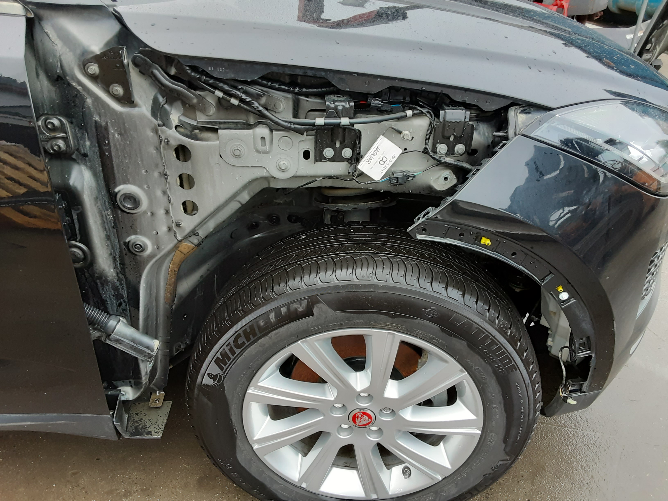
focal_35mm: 27
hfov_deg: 65.3
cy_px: 250
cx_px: 334
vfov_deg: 51.4
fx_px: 521
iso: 125
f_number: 1.9
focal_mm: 2.91
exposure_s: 1/33
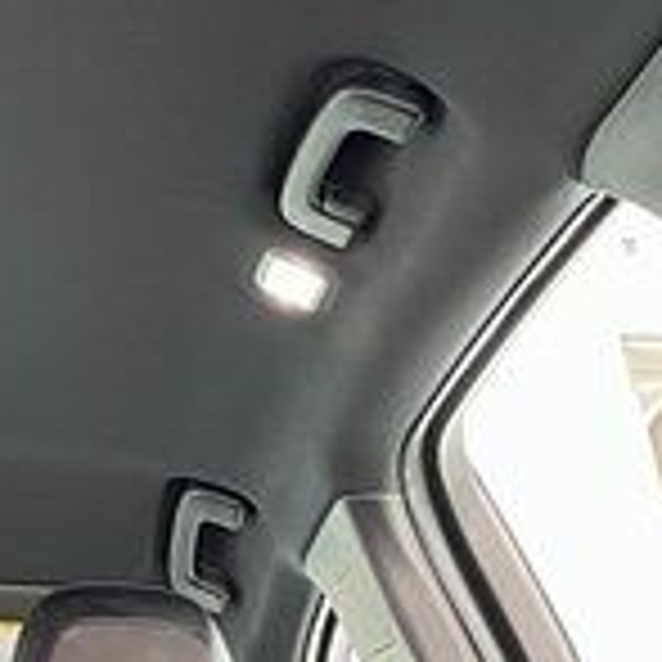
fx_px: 2164
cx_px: -270
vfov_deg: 17.2
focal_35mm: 100
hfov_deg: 16.2
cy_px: 104
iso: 1000
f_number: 1.6
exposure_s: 1/30
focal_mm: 5.1
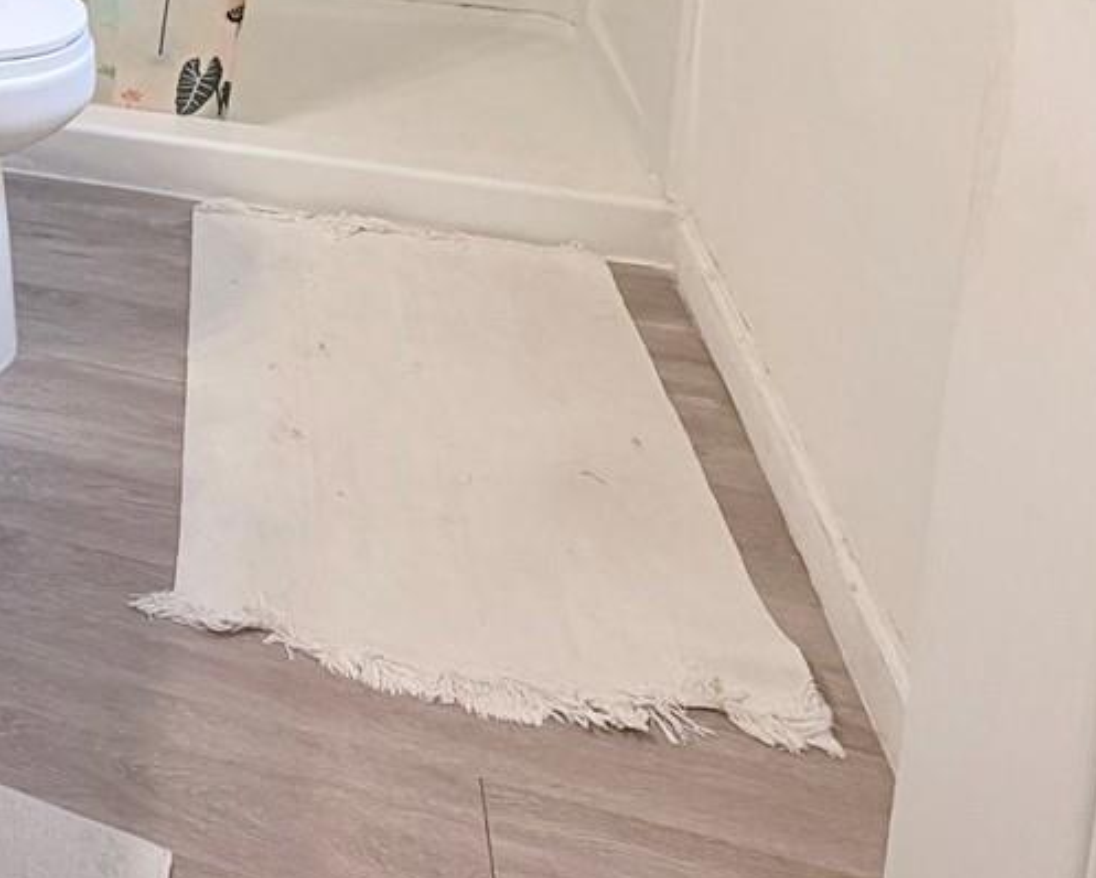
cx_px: -216
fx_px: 1428
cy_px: -291
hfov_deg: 34.0
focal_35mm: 44
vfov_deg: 27.8
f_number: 2.2
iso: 320
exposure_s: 1/120
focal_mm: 2.22
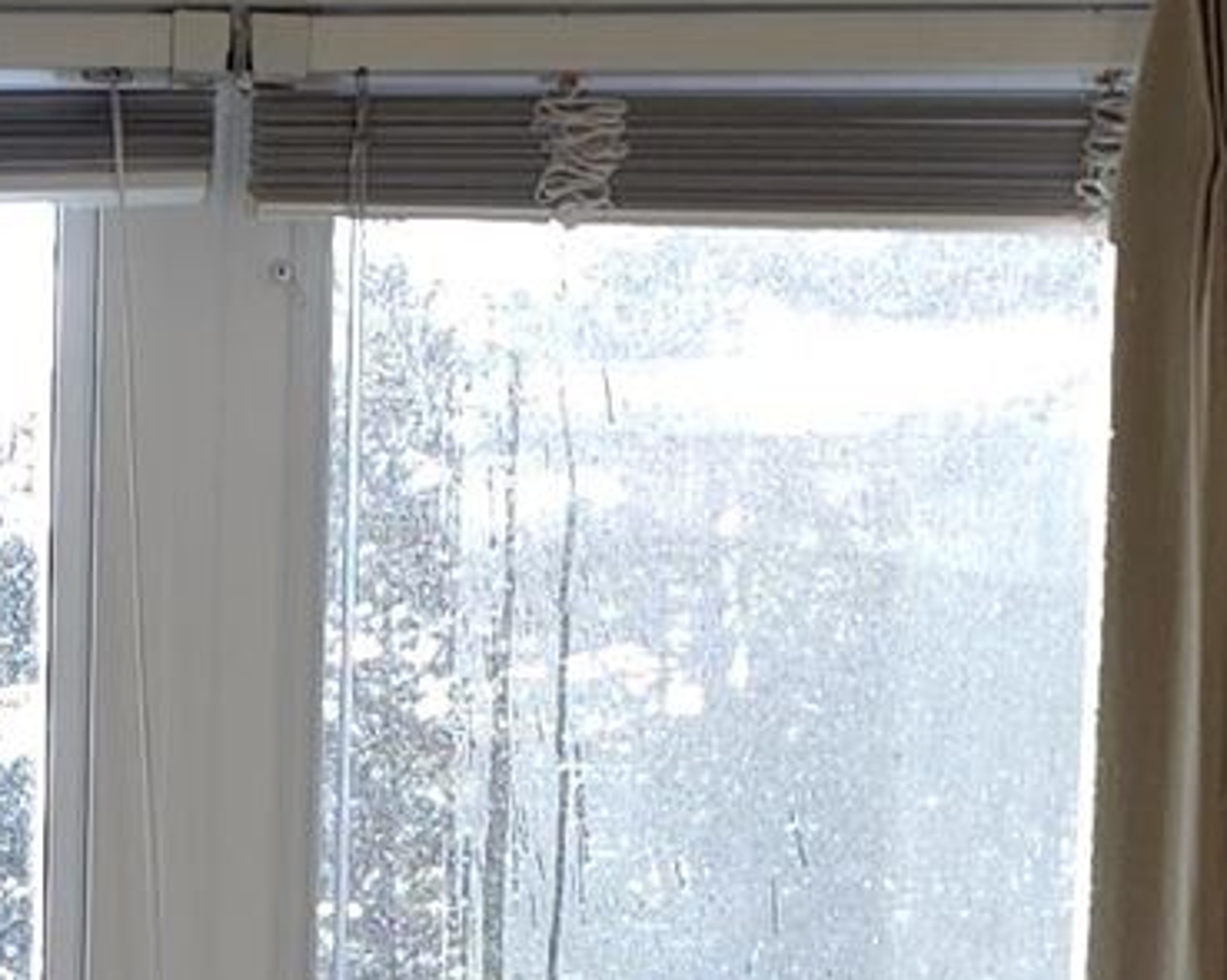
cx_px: -838
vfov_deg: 7.2
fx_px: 6789
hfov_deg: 9.9
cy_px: 3043
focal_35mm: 187
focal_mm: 6.3
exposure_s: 1/60
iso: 20
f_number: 1.7
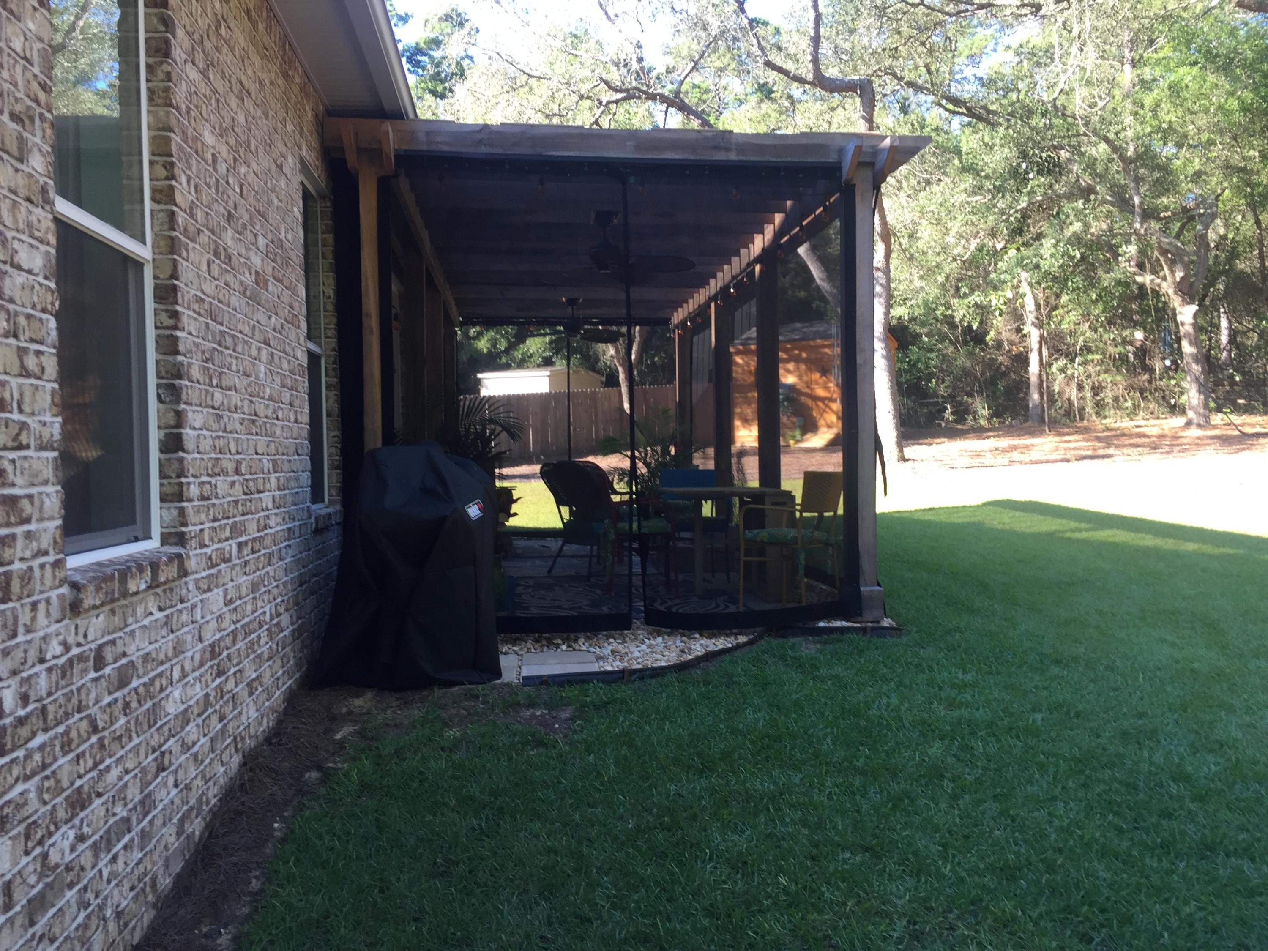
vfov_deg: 48.2
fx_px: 1062
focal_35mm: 29
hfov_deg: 61.7
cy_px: 476
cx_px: 634
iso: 32
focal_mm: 4.15
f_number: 2.2
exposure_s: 1/120
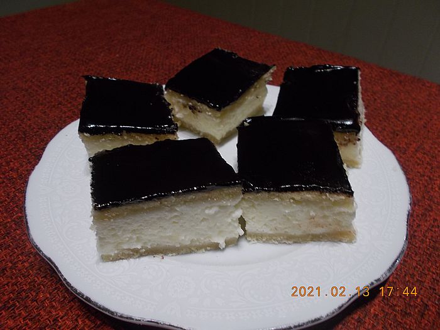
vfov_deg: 53.1
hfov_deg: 67.3
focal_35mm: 26
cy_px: 165
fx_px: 330
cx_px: 220
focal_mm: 4.6
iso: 160
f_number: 3.2
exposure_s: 1/25
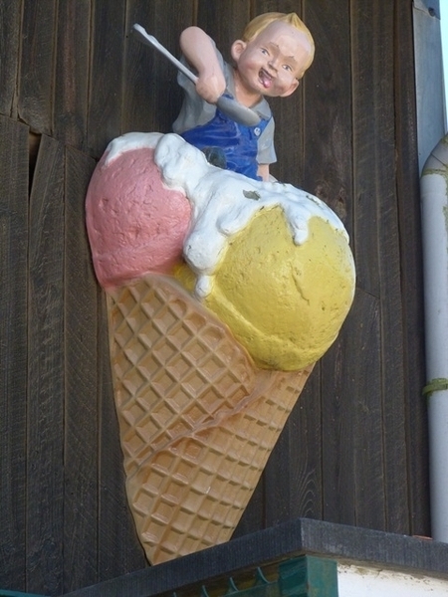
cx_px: 224
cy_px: 298
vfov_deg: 15.6
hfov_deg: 11.8
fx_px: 2174
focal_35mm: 126
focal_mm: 22.7
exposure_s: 1/320
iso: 160
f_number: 4
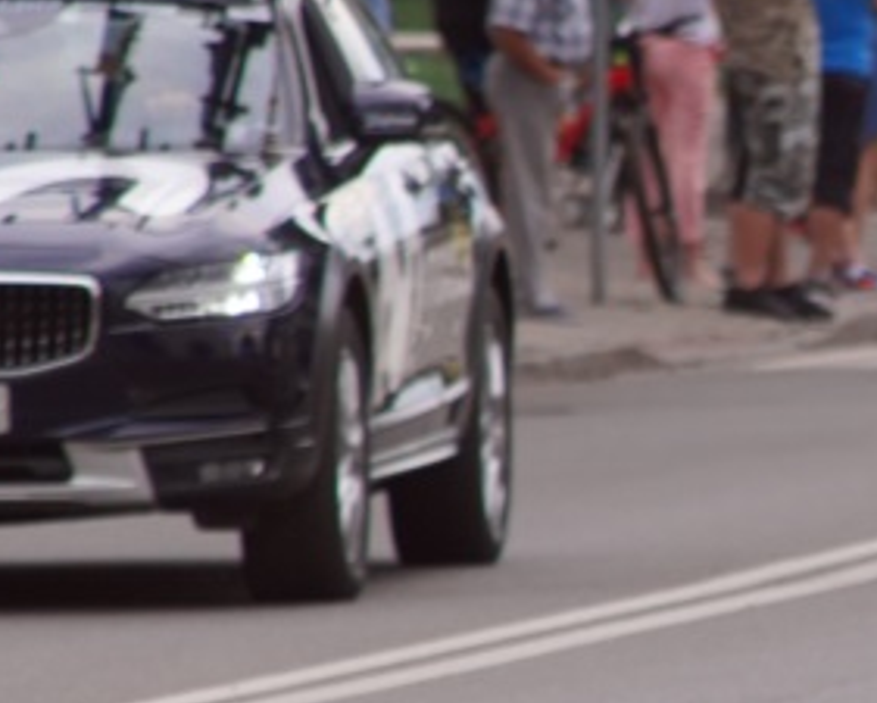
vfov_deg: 1.5
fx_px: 26017
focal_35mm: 1002
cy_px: 455
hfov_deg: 1.9
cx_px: 1120
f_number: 9
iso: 400
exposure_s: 1/320
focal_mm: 200
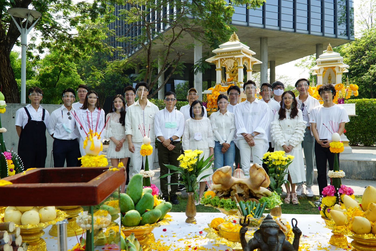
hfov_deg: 61.9
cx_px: 188
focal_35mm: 30
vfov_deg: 43.6
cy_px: 126
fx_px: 313
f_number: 8
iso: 100
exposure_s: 1/80
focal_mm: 20
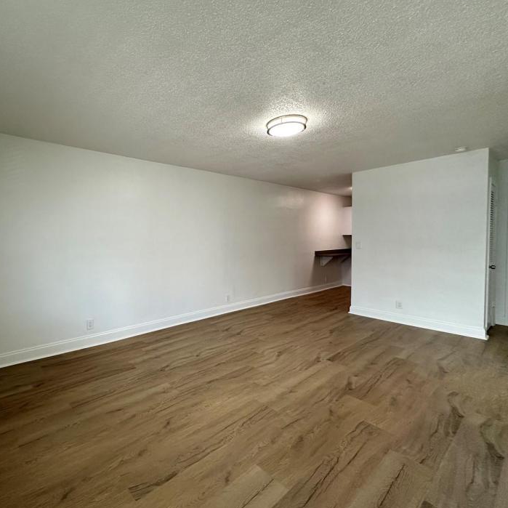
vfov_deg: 84.0
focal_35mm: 17
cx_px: 182
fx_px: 282
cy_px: 250
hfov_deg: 81.9
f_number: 2.2
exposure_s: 1/120
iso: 250
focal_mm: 2.22
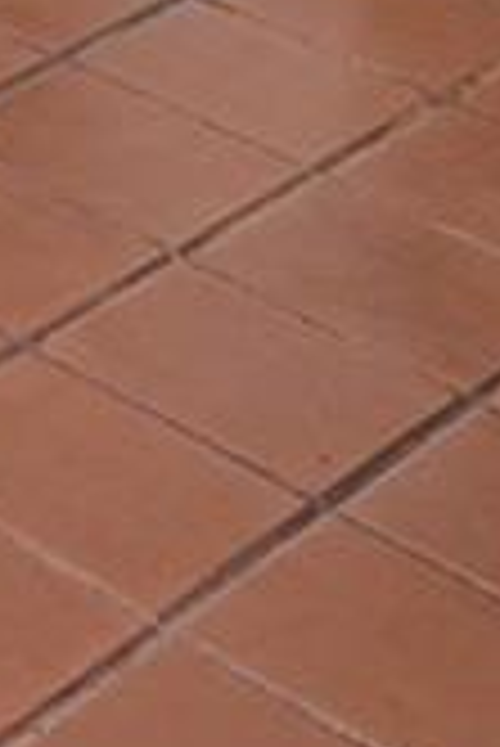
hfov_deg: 6.5
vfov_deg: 9.8
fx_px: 3201
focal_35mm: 154
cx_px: -1716
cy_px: -1550
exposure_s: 1/1600
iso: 250
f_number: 9
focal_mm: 16
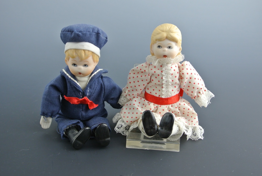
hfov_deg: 49.5
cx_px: 131
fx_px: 284
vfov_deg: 34.3
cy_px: 88
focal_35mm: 39
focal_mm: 14.5
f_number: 4
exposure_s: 1/60
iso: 400
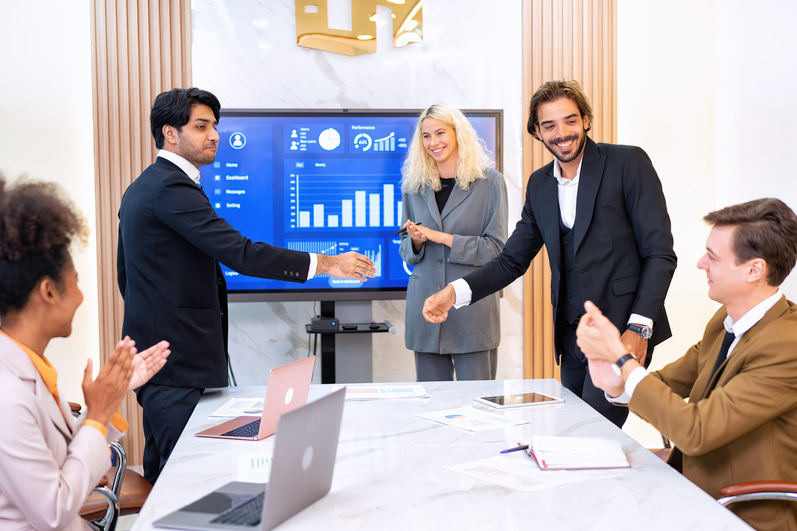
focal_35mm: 52
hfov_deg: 38.2
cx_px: 398
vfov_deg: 26.0
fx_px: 1151
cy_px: 266
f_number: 1.4
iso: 200
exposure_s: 1/250
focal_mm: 35
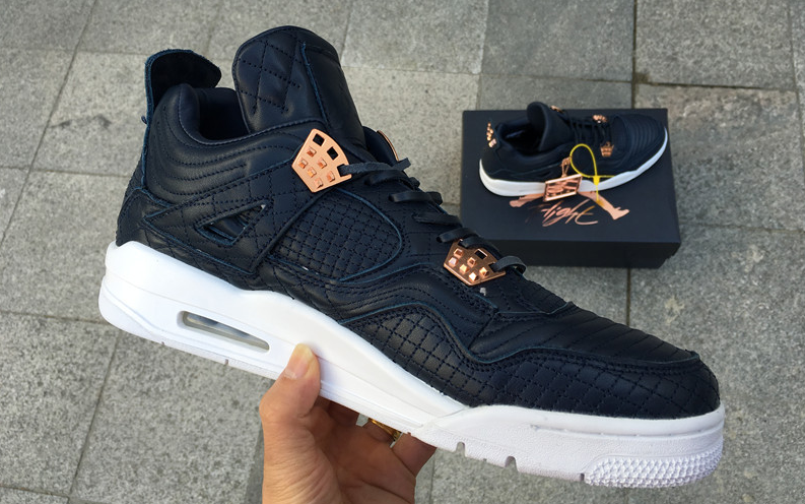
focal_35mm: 31
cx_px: 403
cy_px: 238
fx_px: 680
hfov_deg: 61.2
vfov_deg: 40.6
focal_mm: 4.15
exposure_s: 1/313
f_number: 2.2
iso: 25
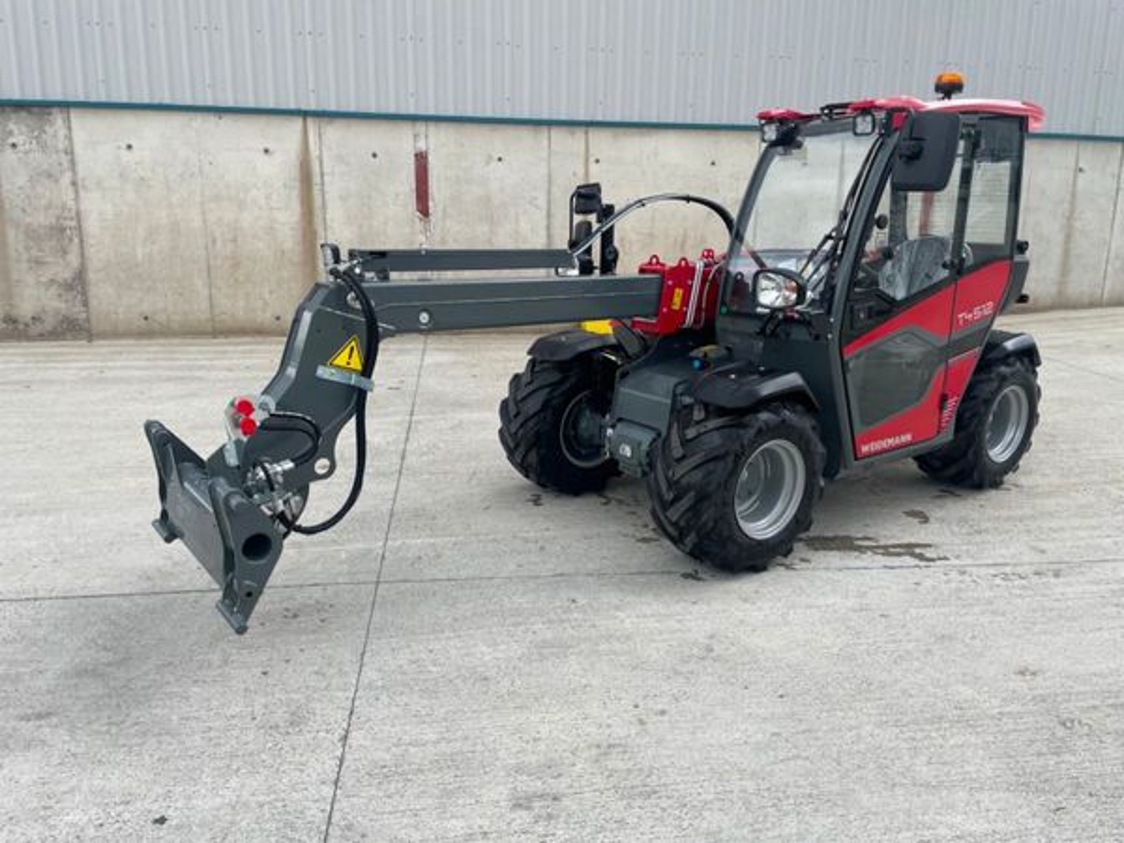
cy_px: 422
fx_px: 844
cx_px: 562
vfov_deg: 53.1
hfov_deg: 67.3
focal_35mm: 26
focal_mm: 4.2
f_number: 1.6
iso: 32
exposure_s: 1/1319
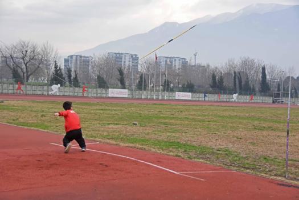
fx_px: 448
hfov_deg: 36.9
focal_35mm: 54
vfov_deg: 25.1
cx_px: 150
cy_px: 100
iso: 800
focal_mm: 36
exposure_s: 1/1000
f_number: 4.2
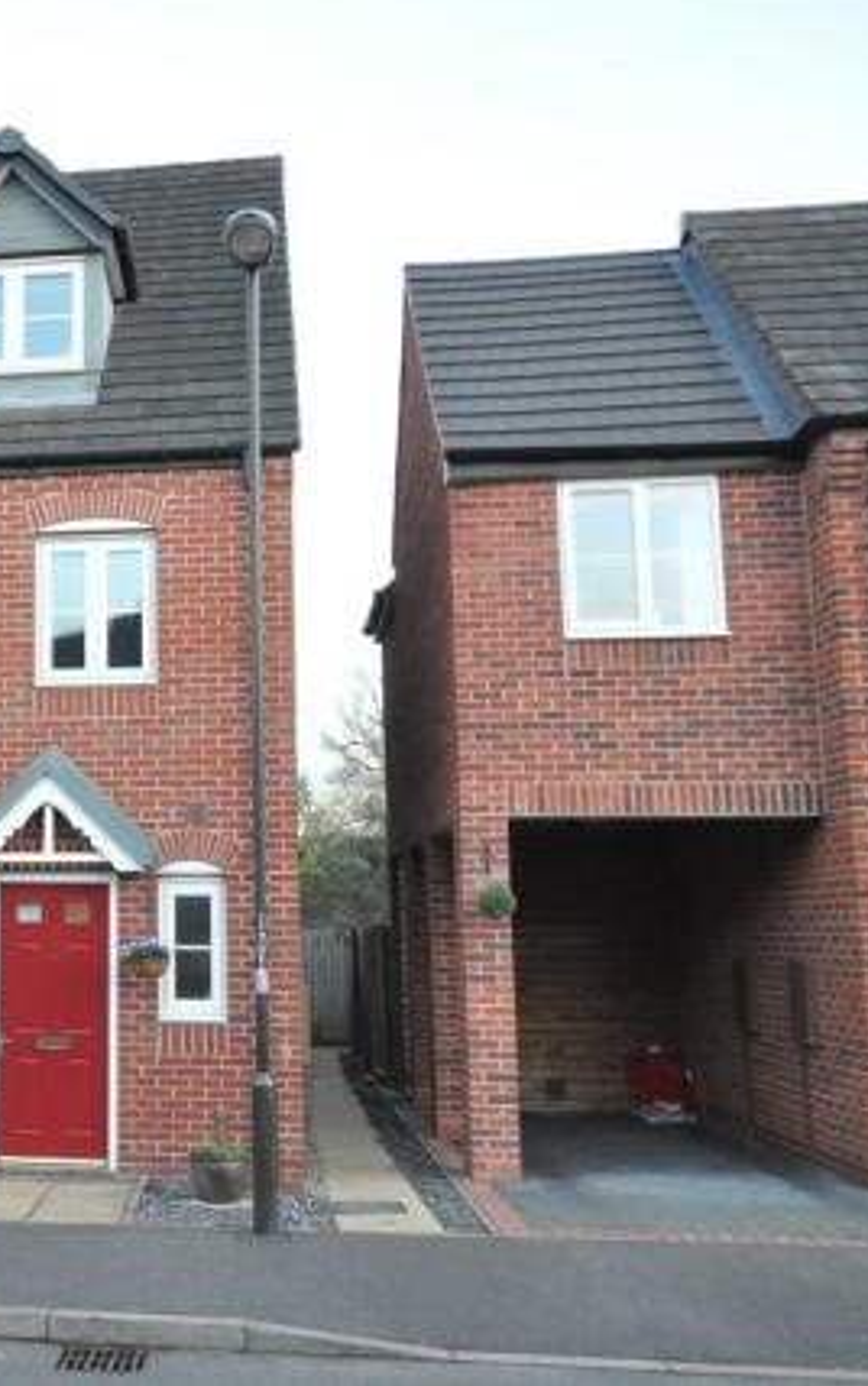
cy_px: 683
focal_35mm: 40
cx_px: 32
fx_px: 1504
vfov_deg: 49.5
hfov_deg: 30.3
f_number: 5.6
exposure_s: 1/30
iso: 800
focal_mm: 17
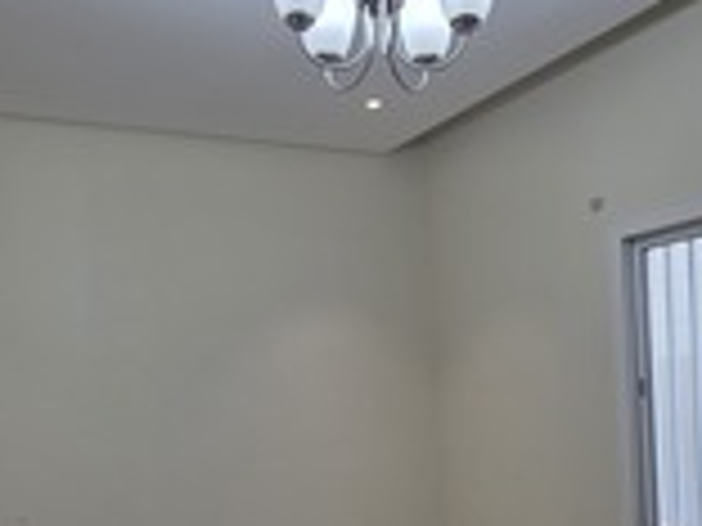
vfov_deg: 35.7
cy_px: 461
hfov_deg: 49.0
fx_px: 771
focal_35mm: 38
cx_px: 349
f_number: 1.9
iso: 64
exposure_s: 1/100
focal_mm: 2.2
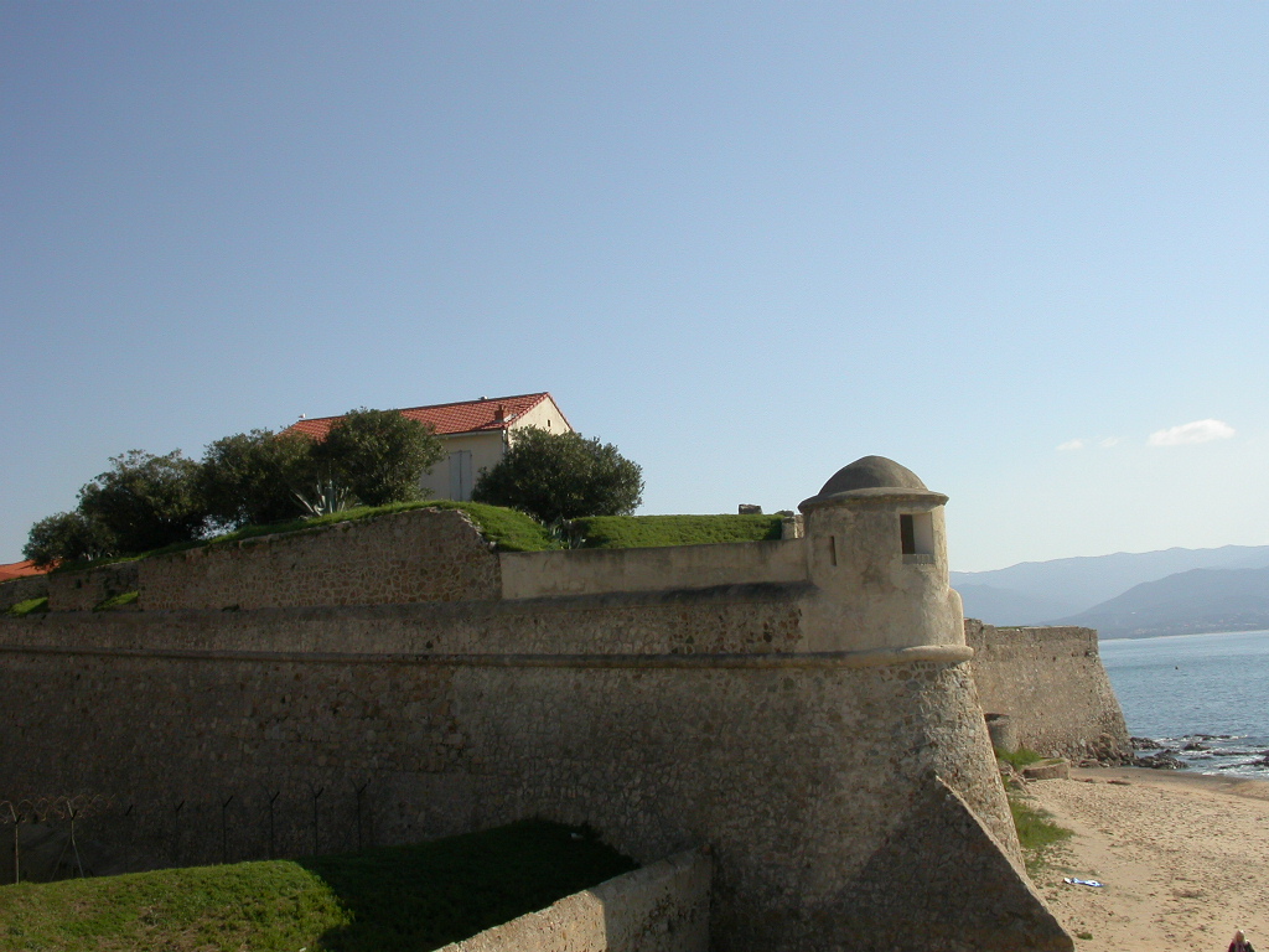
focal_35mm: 38
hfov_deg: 49.0
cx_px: 634
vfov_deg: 37.7
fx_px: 1393
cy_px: 476
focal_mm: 7.85
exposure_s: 1/478
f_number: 7.5
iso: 100
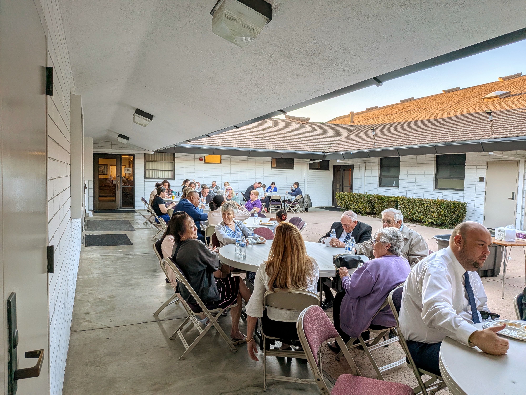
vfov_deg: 56.8
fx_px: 365
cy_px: 198
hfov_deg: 71.6
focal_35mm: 24
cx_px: 263
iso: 30
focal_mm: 4.53
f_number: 1.7
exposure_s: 1/831
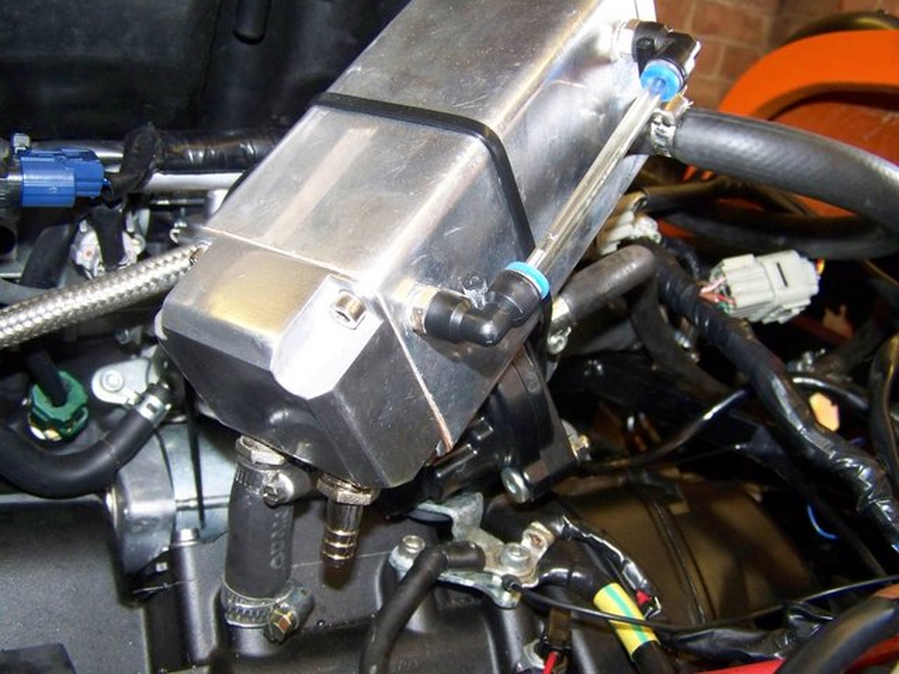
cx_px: 450
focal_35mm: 38
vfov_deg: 37.7
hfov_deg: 49.0
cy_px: 337
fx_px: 987
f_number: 2.8
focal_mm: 6.3
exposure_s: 1/30
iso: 200
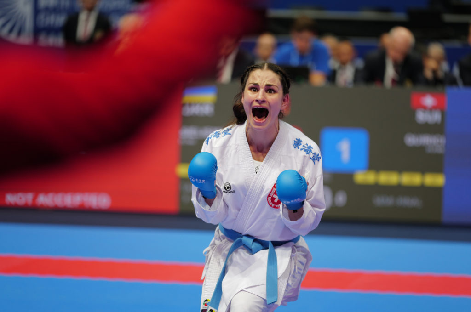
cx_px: 236
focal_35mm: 180
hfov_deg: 11.4
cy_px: 156
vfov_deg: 7.6
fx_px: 2351
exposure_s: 1/500
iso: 800
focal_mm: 180
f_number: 2.8
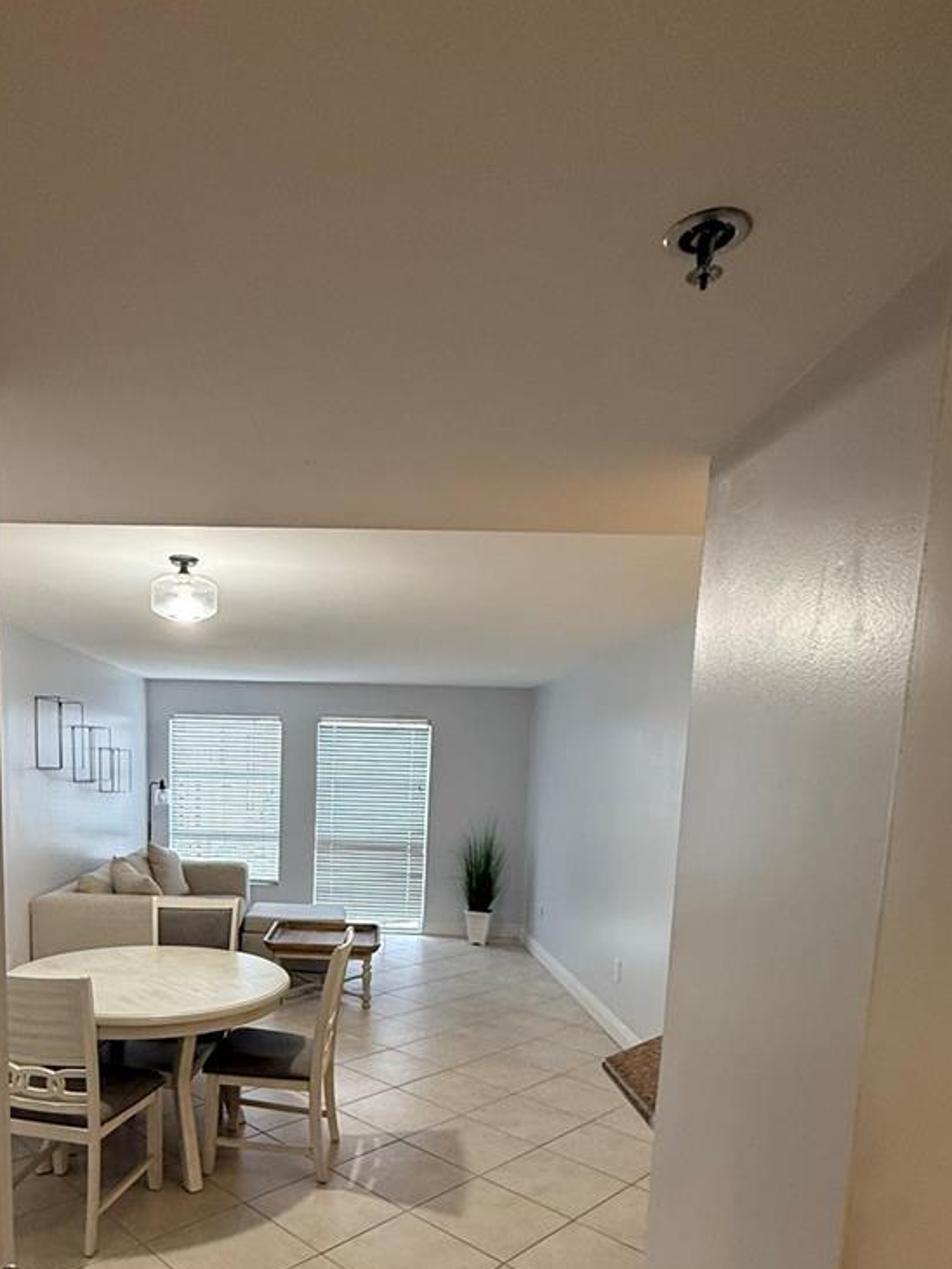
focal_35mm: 23
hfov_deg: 57.6
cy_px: 887
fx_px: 843
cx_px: 320
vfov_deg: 70.8
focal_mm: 2.22
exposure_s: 1/120
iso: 250
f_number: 2.2
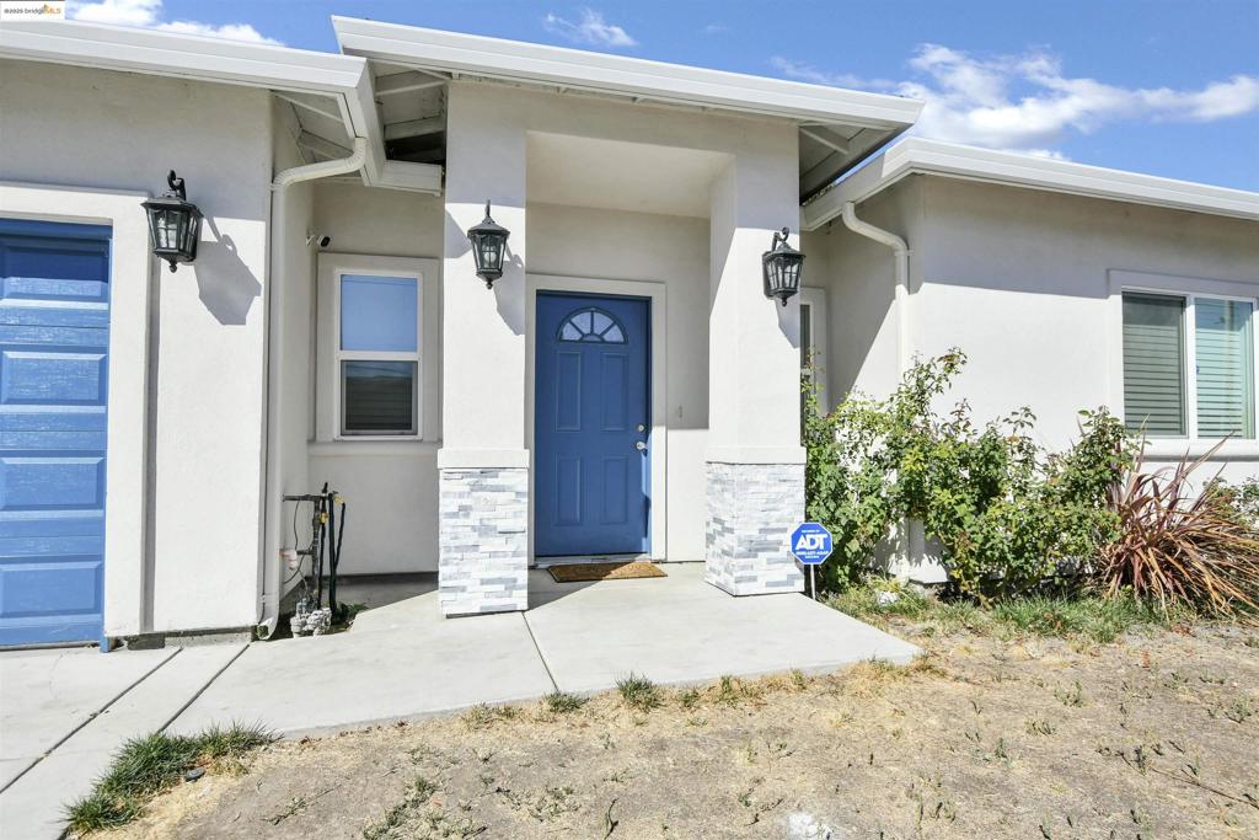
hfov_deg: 100.4
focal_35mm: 15
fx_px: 525
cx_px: 630
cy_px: 420
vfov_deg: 77.3
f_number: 5
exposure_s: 1/1600
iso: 320
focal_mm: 10
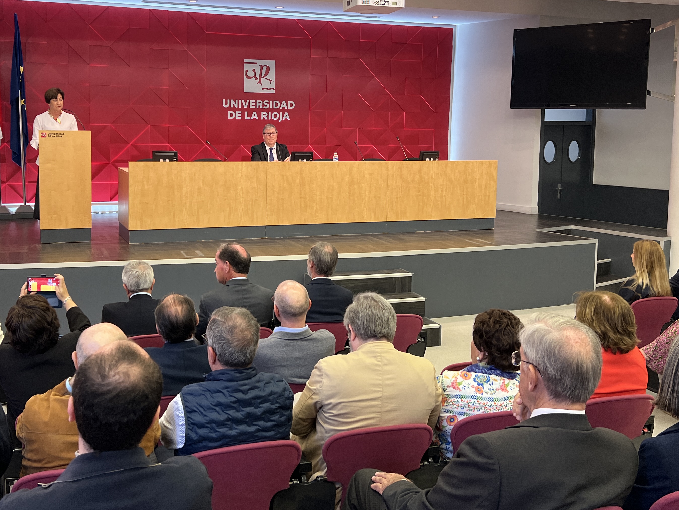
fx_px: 765
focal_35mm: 39
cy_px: 174
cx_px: 295
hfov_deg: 47.7
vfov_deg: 36.5
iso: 100
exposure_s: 1/100
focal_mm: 5.7
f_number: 1.5
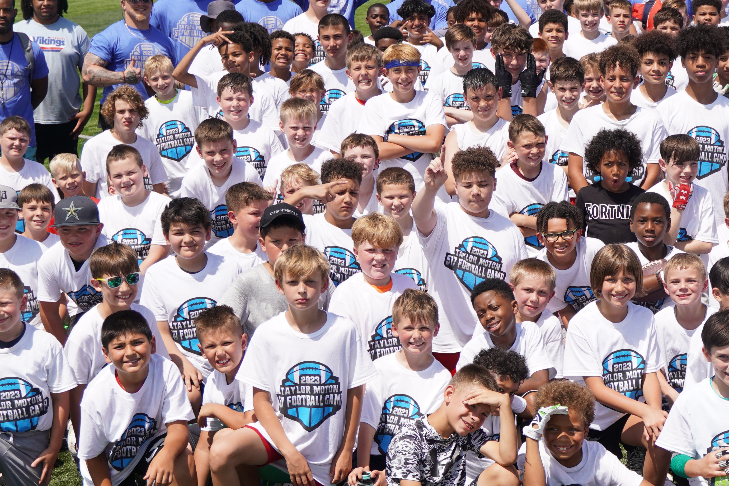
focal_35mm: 85
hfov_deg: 23.5
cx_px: 602
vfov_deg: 16.1
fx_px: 1721
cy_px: 278
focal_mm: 29
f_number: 2.8
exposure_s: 1/2500
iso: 100
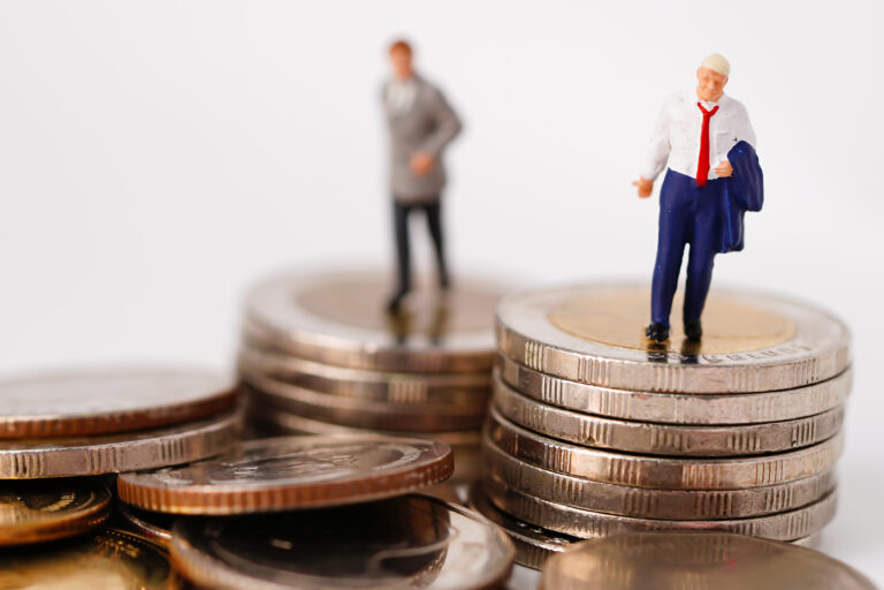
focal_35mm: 135
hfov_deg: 15.2
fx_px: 3315
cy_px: 295
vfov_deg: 10.2
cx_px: 442
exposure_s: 1/60
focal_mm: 90
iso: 80
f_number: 4.5
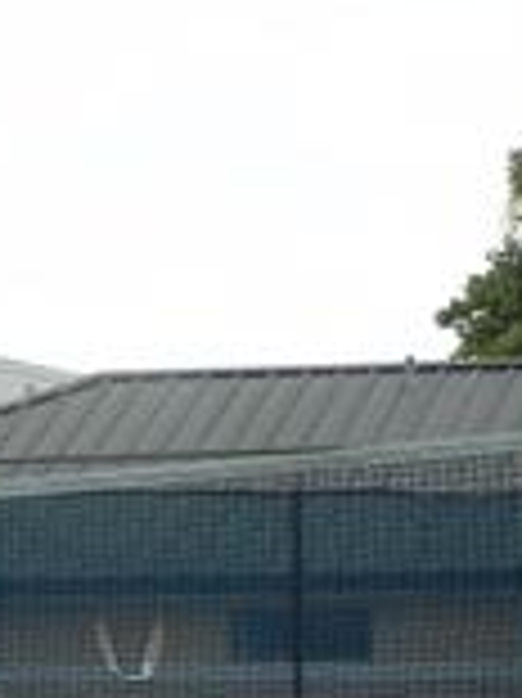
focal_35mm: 269
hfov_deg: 5.3
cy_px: 937
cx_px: -711
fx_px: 5416
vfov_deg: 7.3
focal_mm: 9.2
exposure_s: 1/332
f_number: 6.3
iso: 160
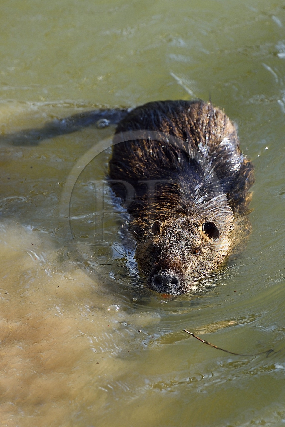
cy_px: 214
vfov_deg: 13.7
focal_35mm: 150
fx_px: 1780
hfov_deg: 9.2
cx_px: 142
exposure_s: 1/800
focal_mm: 150
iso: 200
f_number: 4
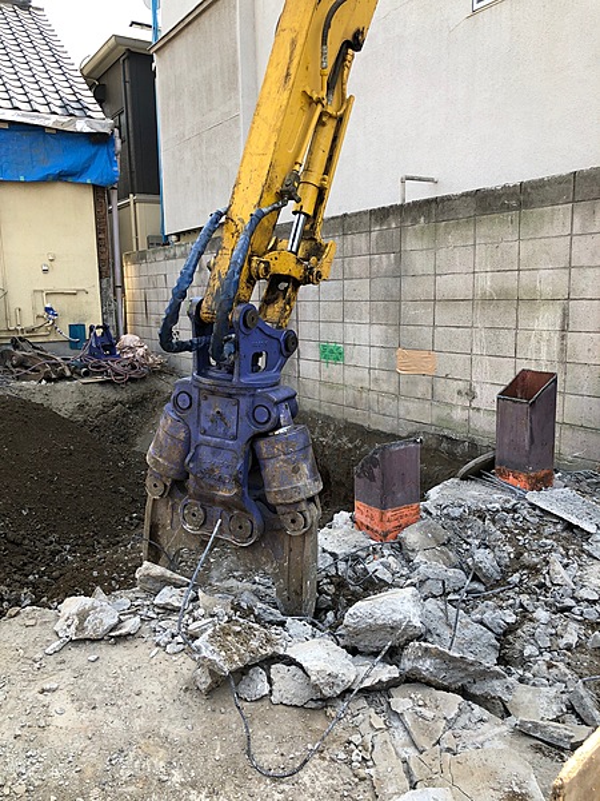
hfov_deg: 49.7
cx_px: 300
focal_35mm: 28
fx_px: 647
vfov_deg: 63.4
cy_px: 400
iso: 20
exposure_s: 1/362
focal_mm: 4
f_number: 1.8
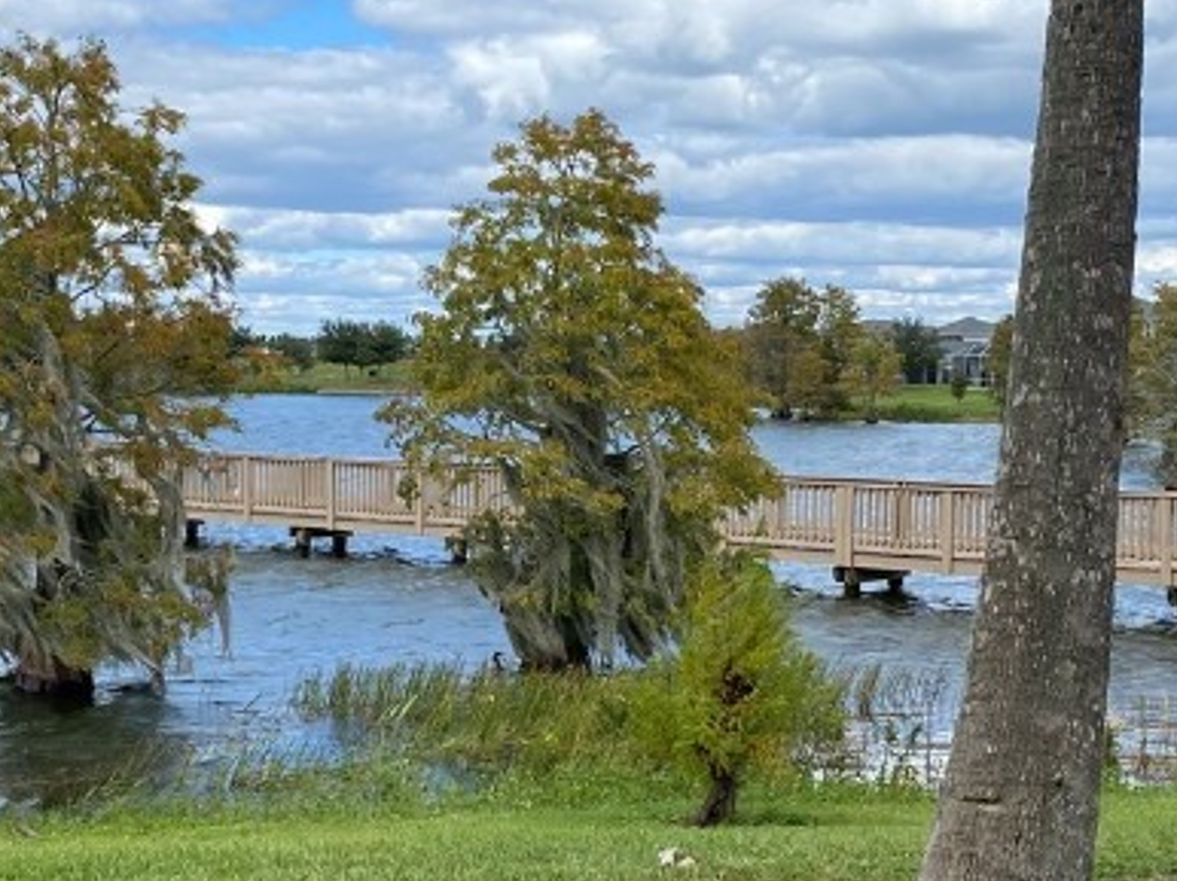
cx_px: 366
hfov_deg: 28.0
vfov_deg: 21.3
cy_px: 497
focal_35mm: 69
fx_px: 2345
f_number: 1.8
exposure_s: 1/2890
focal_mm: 4.25
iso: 32
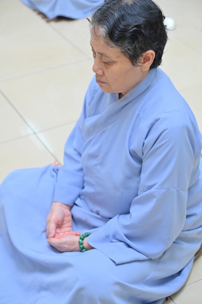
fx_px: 632
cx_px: 101
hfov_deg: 18.2
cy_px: 152
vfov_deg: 27.0
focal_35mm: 75
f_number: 4.5
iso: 1250
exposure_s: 1/125
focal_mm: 75
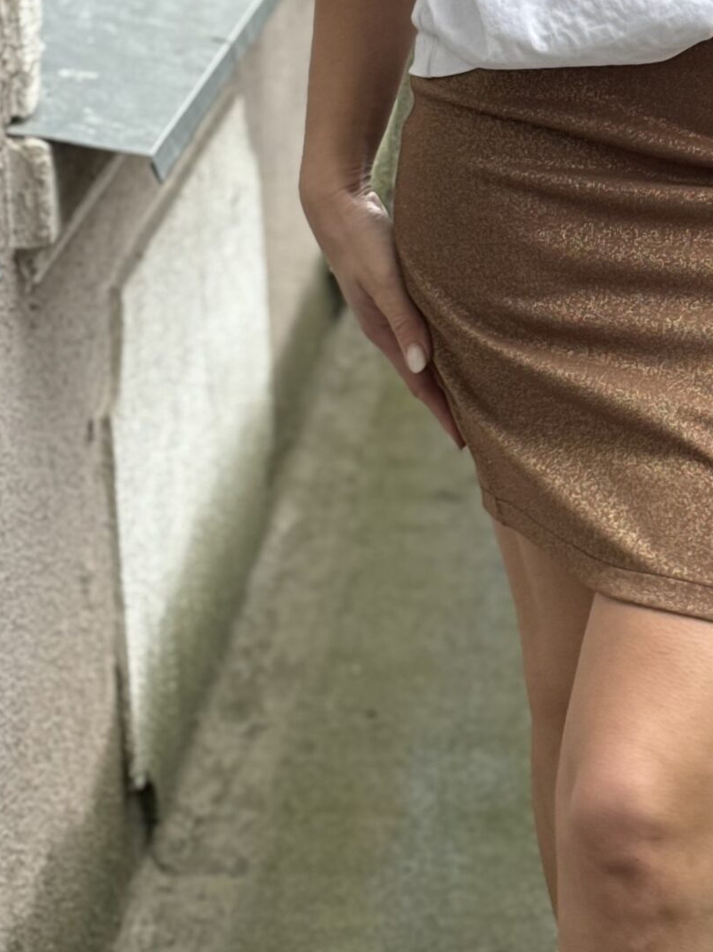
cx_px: 637
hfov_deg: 12.8
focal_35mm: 115
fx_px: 3160
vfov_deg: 17.0
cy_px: 259
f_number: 1.78
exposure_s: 1/177
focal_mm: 6.76
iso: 50
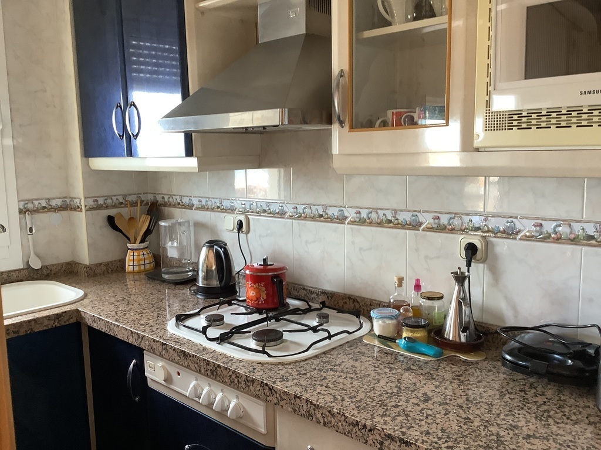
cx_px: 300
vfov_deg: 45.4
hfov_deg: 58.4
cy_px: 225
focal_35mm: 31
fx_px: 538
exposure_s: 1/60
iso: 160
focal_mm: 3.3
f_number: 2.4
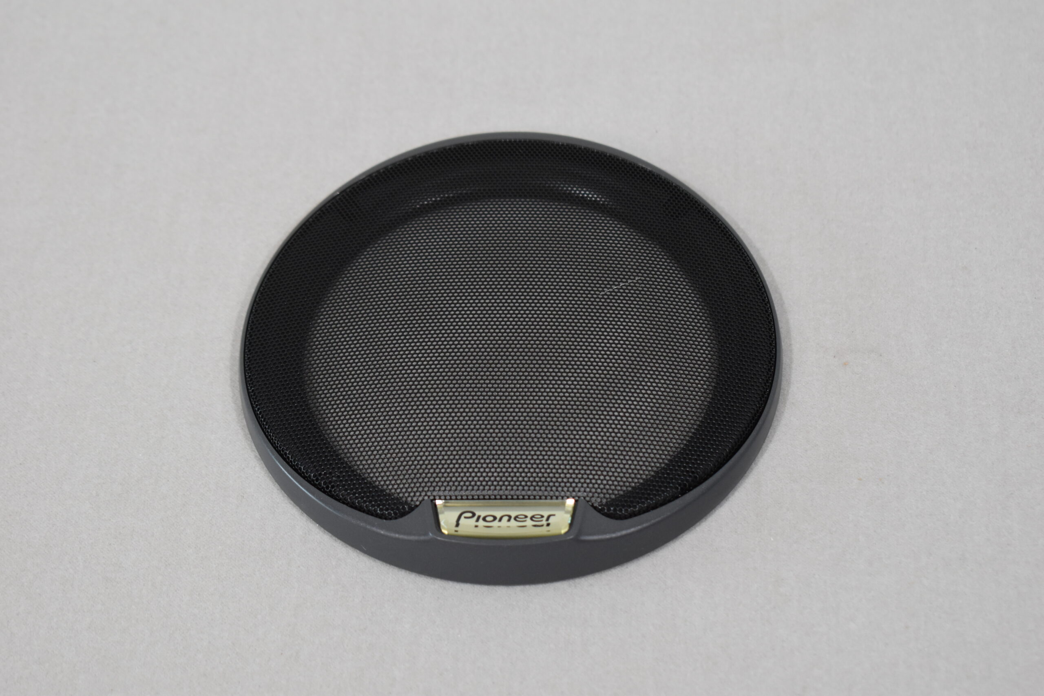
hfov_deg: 24.6
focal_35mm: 82
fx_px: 2392
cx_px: 522
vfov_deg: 16.6
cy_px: 348
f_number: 5.6
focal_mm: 55
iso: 900
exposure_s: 1/125
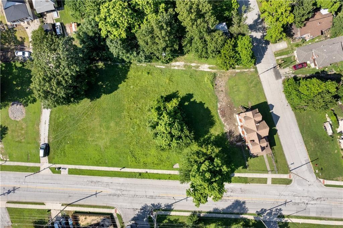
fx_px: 209
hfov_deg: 78.6
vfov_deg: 57.1
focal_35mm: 22
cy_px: 114
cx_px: 172
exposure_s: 1/25
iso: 100
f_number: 2.8
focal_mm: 8.38
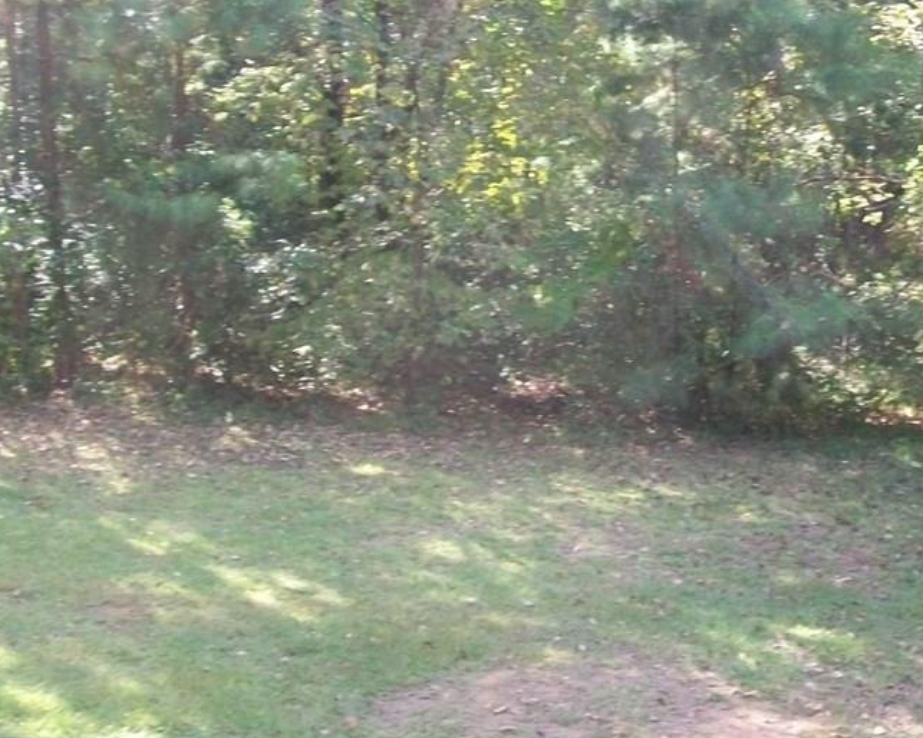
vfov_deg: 27.0
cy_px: 277
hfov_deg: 33.4
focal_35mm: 56
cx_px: 568
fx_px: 1529
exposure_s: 1/125
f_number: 2.7
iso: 160
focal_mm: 6
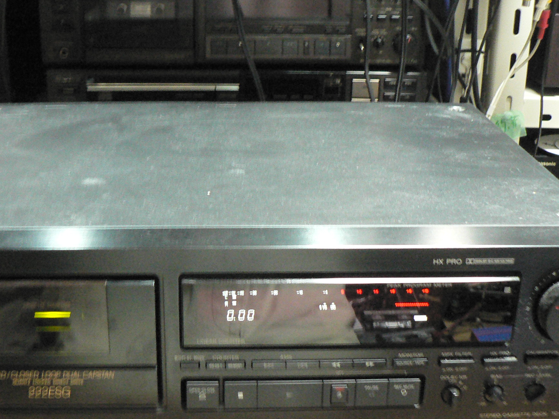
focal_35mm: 53
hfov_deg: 36.1
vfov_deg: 27.4
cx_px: 242
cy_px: 259
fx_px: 856
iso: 400
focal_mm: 6
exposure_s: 1/5
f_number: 2.8
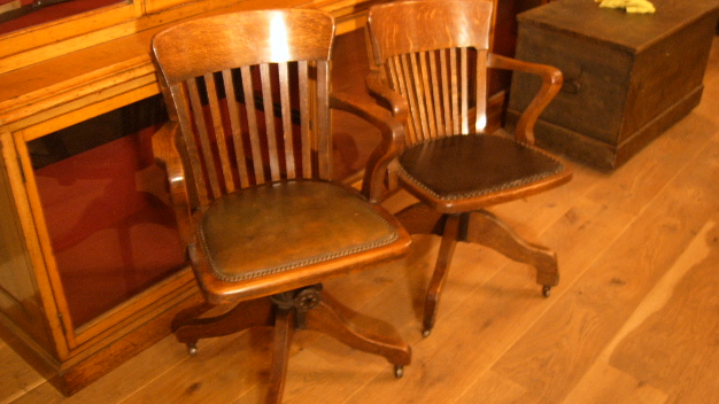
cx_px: 362
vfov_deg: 30.4
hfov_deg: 51.6
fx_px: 743
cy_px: 211
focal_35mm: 39
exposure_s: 1
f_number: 2.8
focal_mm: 5.8
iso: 100
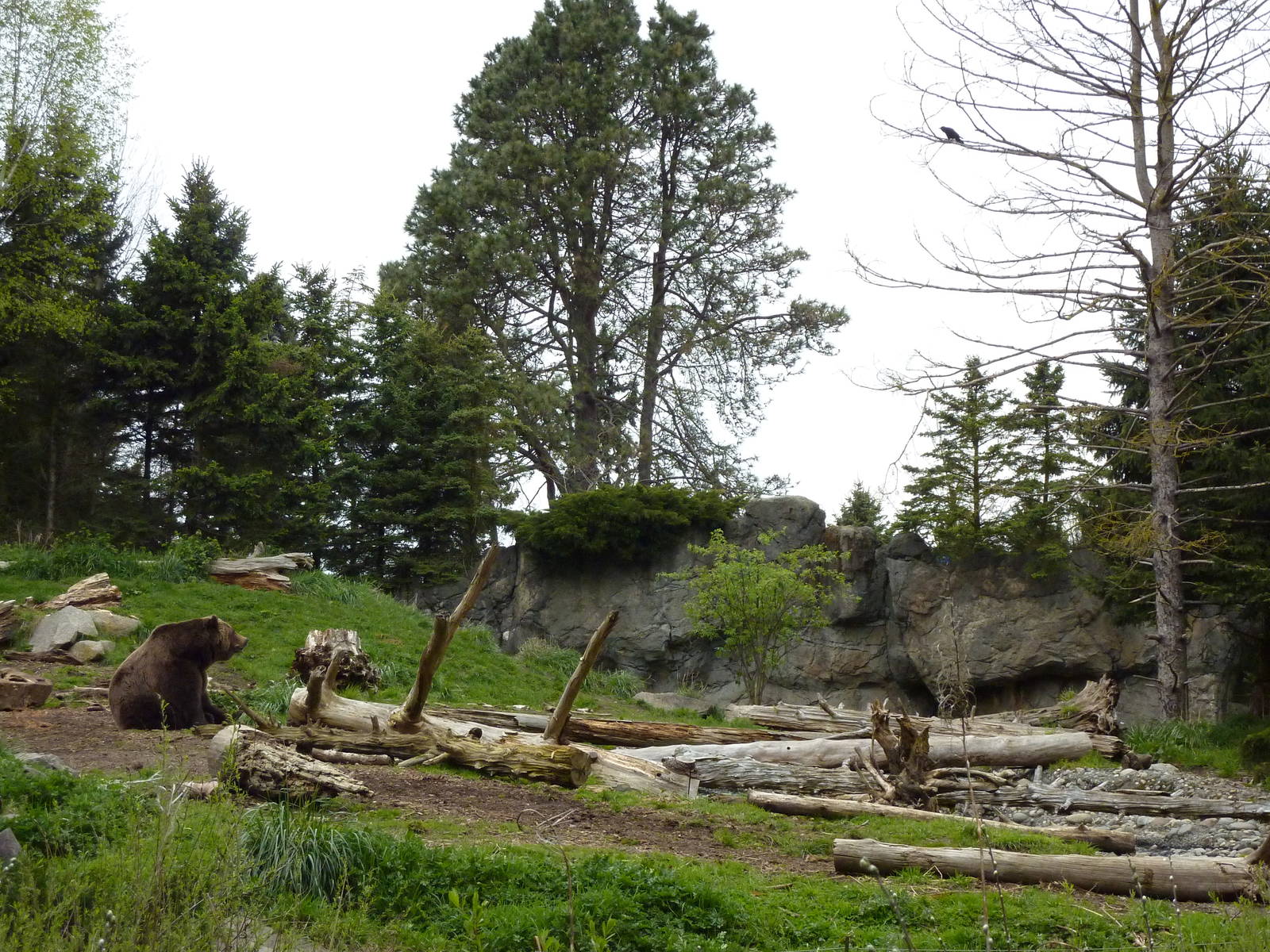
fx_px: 2311
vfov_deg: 23.3
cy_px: 476
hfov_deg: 30.7
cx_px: 635
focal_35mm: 63
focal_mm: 10.3
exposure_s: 1/500
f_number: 4
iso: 320
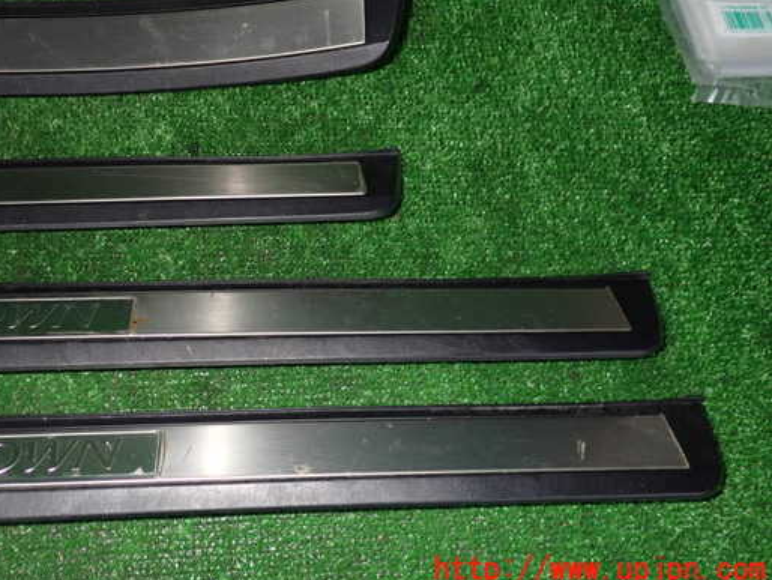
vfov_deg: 40.6
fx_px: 781
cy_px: 251
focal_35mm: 35
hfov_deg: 52.4
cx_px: 323
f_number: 6.3
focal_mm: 5.4
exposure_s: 1/30
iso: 320
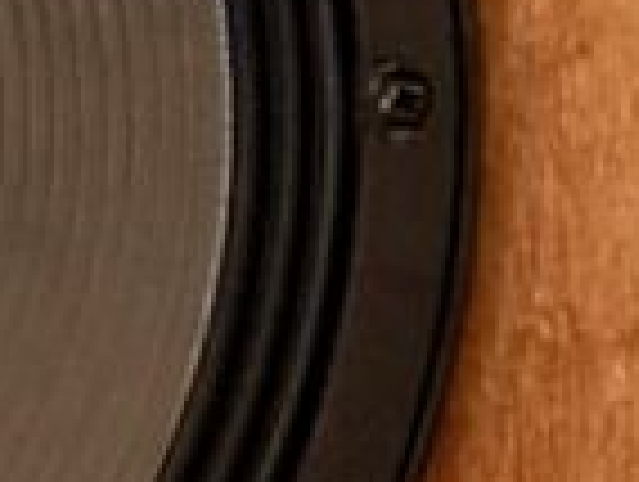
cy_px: 77
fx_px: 3199
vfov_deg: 8.6
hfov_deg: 9.1
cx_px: -1323
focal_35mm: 173
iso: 800
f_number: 1.78
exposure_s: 1/25
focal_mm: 6.76
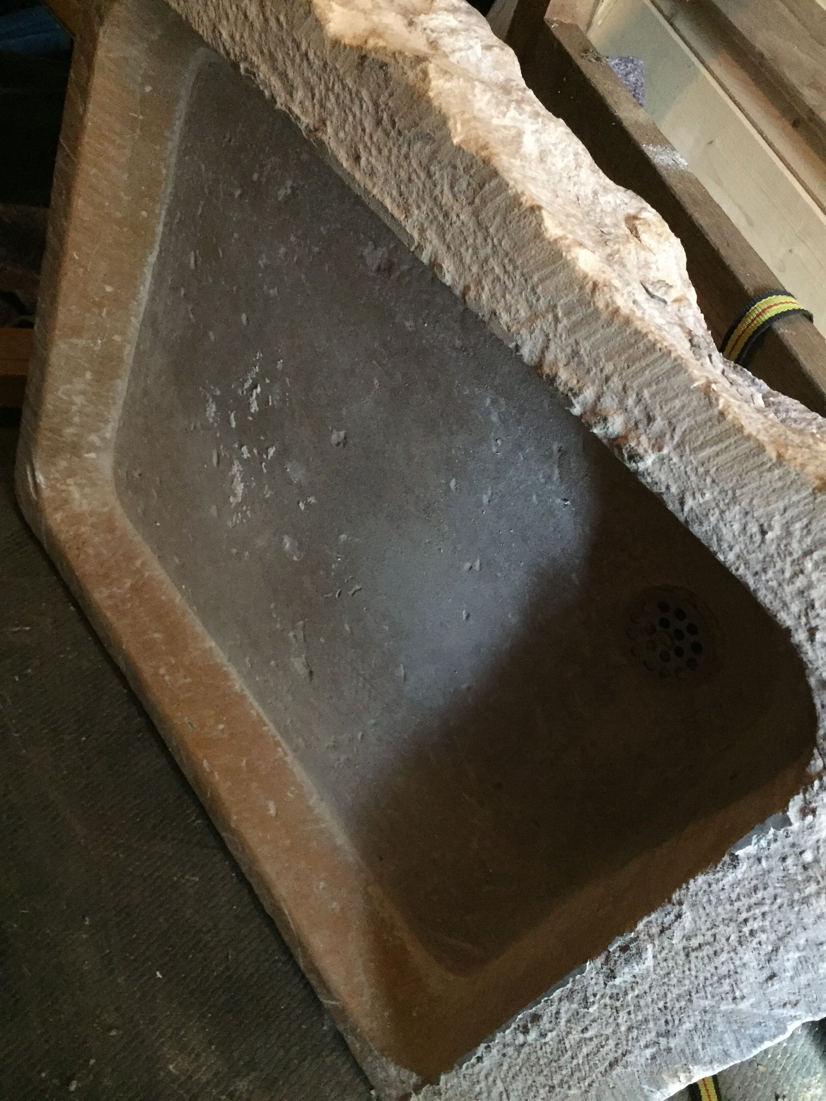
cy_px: 550
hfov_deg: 48.2
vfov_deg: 61.7
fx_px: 923
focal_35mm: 29
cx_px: 413
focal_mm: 4.15
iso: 400
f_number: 2.2
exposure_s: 1/17
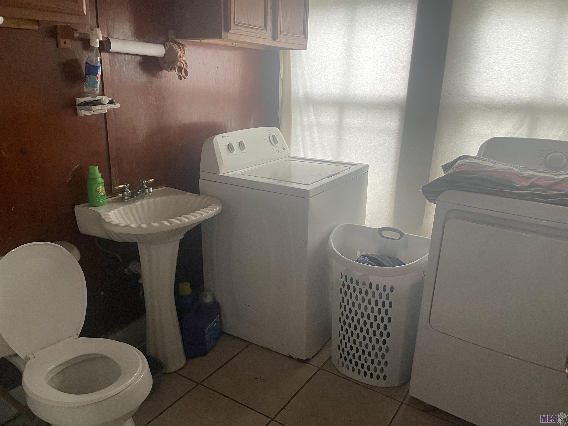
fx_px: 410
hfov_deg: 69.4
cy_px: 213
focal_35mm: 25
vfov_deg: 54.9
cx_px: 284
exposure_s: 1/60
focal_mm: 5.1
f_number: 1.6
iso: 320
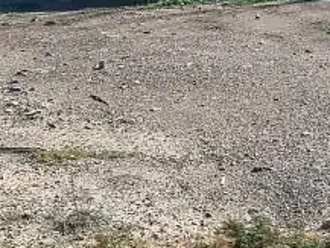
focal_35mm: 118
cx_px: 449
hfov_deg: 15.7
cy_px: -55
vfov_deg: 12.3
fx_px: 1126
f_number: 1.7
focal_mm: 4.68
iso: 101
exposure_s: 1/1329
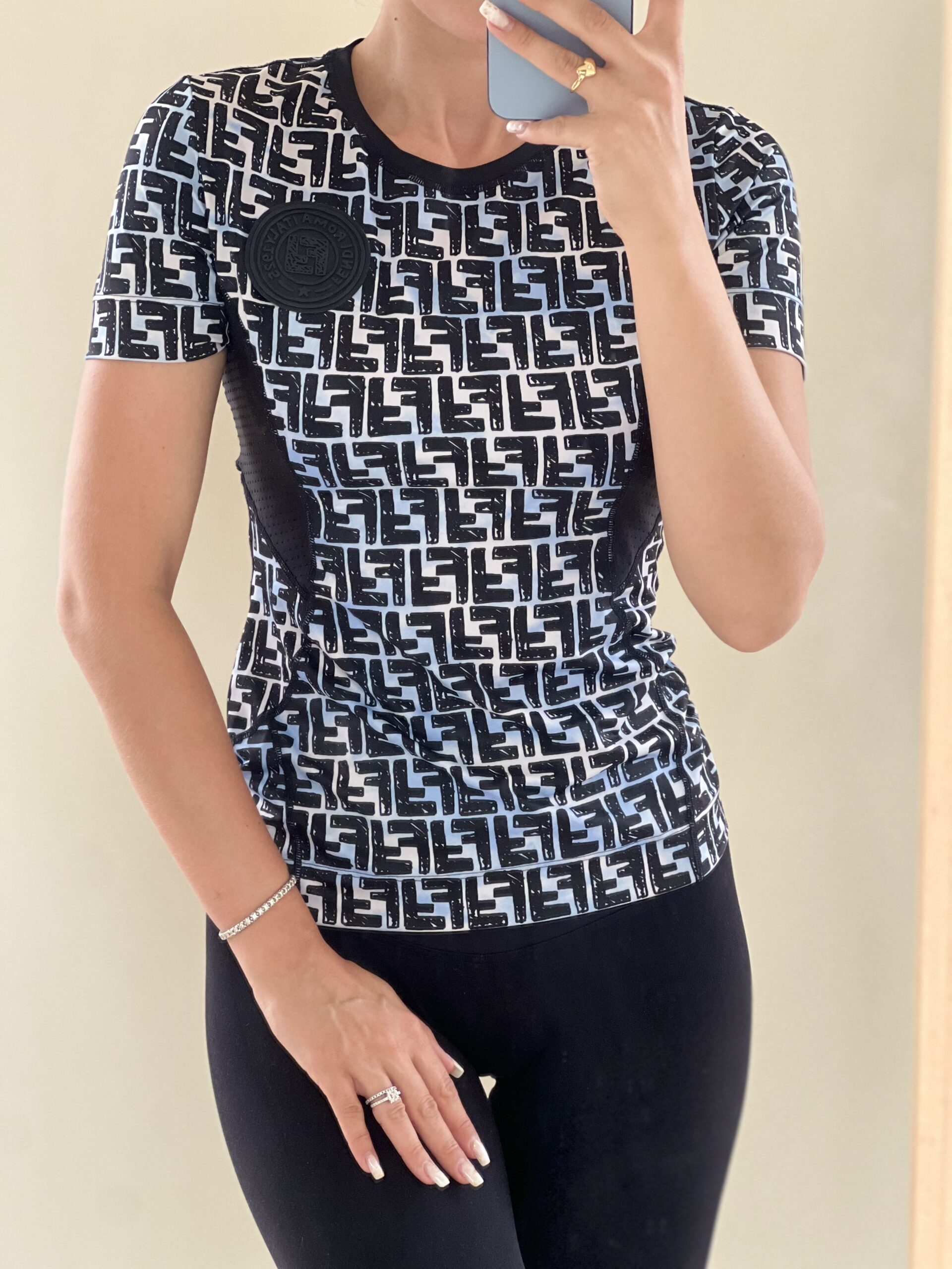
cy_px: 634
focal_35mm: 77
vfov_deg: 25.3
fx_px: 2824
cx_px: 476
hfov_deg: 19.1
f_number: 2.8
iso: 250
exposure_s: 1/86
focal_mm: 9
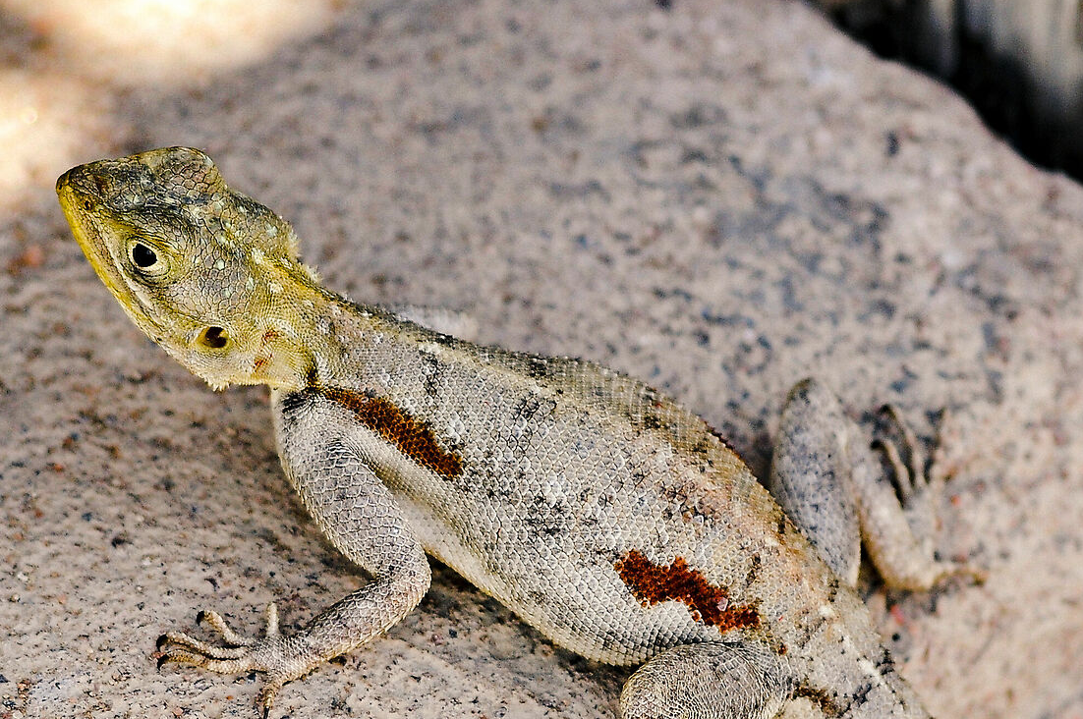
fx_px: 13254
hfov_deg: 4.7
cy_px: 544
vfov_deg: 3.1
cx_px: 598
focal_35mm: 441
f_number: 4.5
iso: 200
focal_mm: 135
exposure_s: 1/500
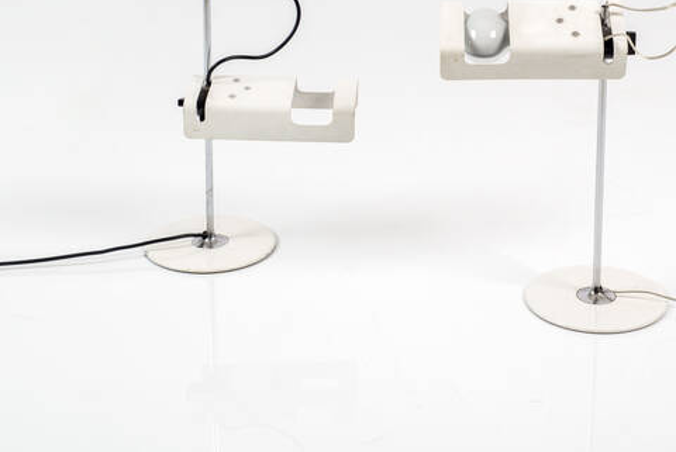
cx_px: 406
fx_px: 1410
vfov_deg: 18.1
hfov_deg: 26.9
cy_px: 120
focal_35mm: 75
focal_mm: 50
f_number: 10
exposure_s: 1/200
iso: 100
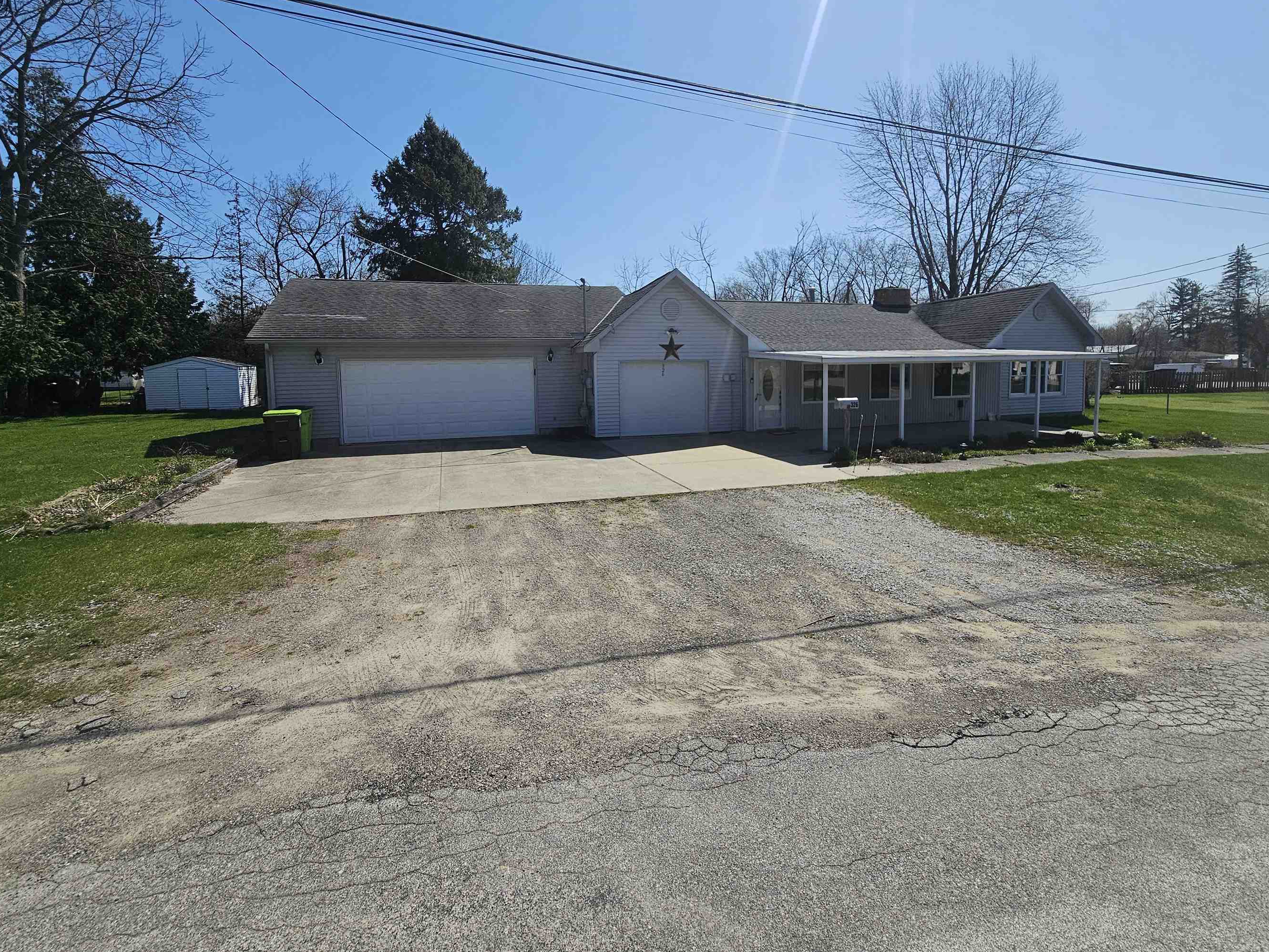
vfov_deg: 81.4
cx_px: 652
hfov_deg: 98.1
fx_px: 550
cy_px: 416
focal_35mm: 15
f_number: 2.2
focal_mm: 2.2
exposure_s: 1/4120
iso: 50
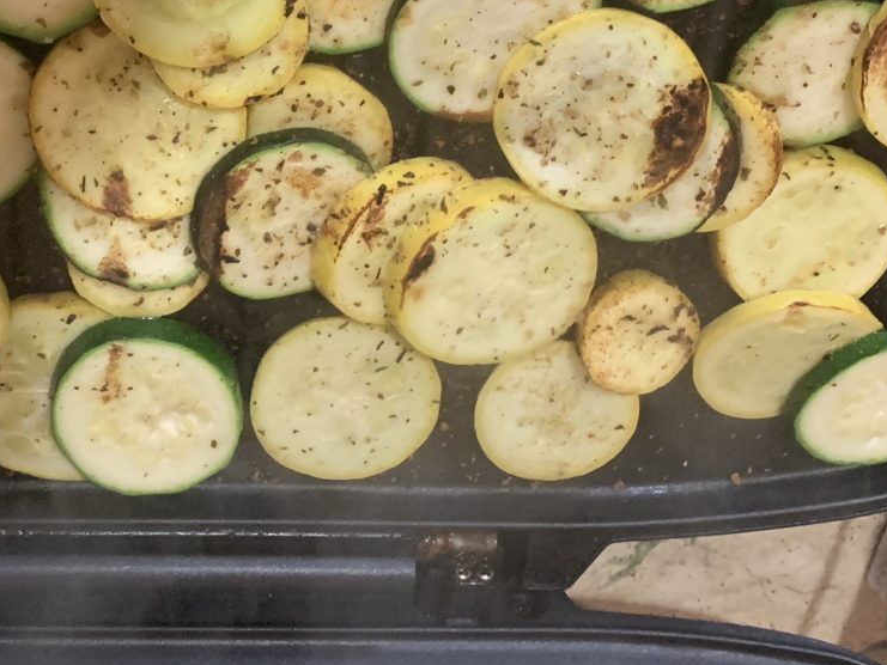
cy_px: 109
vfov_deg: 26.0
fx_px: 1410
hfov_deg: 34.5
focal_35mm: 55
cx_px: 267
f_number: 1.8
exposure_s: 1/30
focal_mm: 4.25
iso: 500
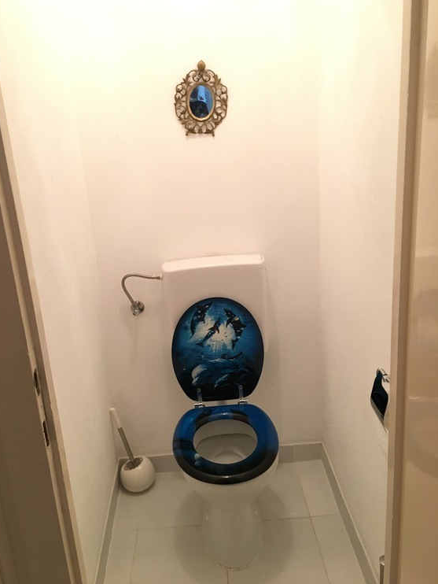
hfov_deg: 46.8
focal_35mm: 30
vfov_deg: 59.9
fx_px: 506
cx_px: 215
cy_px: 283
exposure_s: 1/33
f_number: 2.2
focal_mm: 4.15
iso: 200
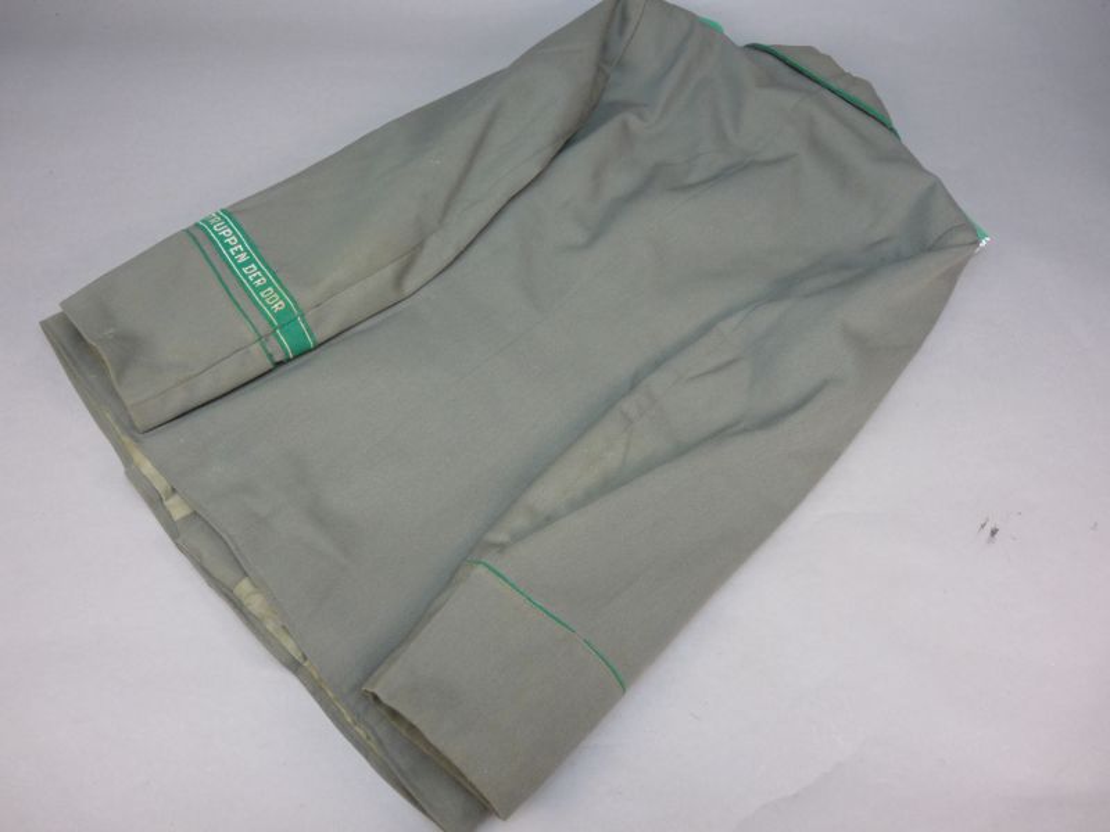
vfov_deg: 51.4
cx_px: 555
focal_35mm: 27
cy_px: 416
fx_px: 866
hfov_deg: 65.3
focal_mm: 4.8
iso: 160
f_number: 2.8
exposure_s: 1/30
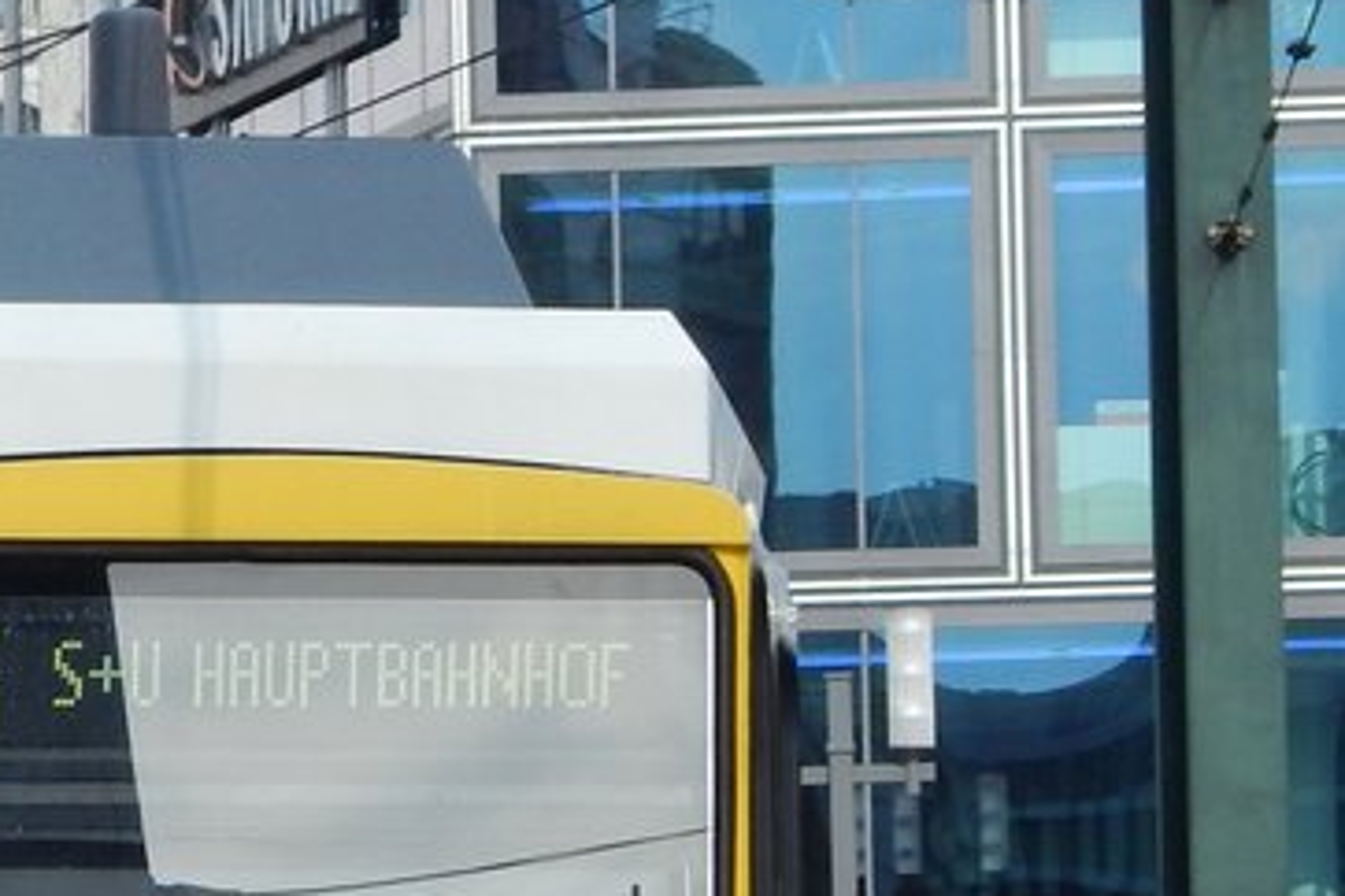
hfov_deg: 7.0
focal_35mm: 292
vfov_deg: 4.7
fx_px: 10909
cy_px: 1089
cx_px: -185
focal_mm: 15.3
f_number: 4.3
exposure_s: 1/800
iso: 125
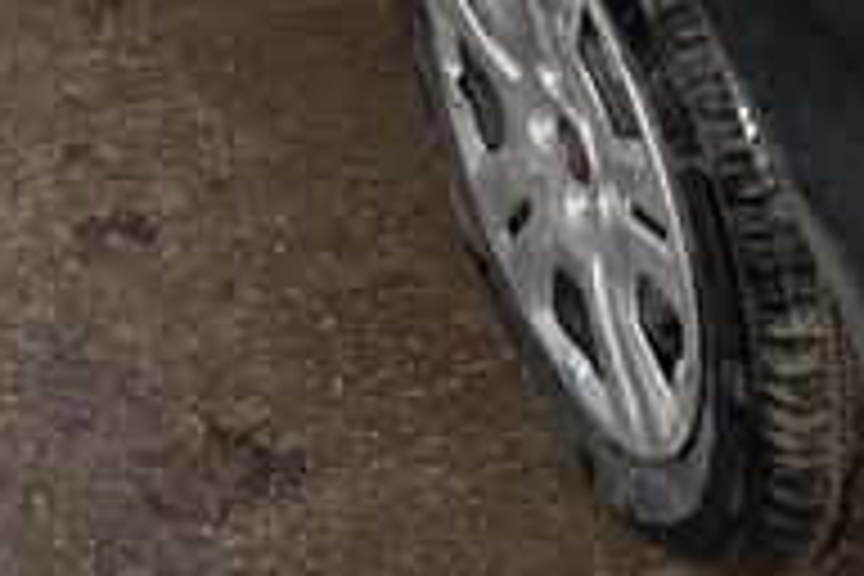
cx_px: 1098
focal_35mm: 126
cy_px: -828
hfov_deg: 15.5
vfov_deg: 9.6
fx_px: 3024
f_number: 1.6
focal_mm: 5.96
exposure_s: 1/4329
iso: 50
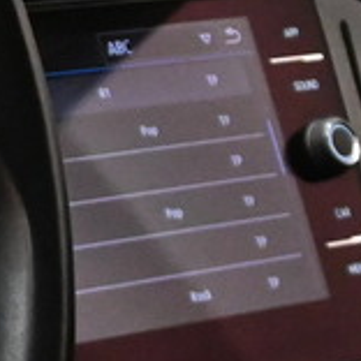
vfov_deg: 4.3
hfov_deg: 4.3
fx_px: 4762
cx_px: -361
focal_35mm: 404
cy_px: 174
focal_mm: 30.5
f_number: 5.6
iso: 3200
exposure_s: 1/125
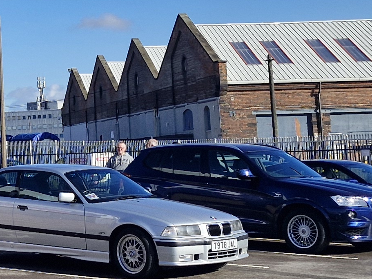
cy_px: 52
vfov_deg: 14.6
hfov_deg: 18.1
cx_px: -114
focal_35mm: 101
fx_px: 1085
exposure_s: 1/1656
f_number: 1.8
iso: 50
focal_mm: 5.54
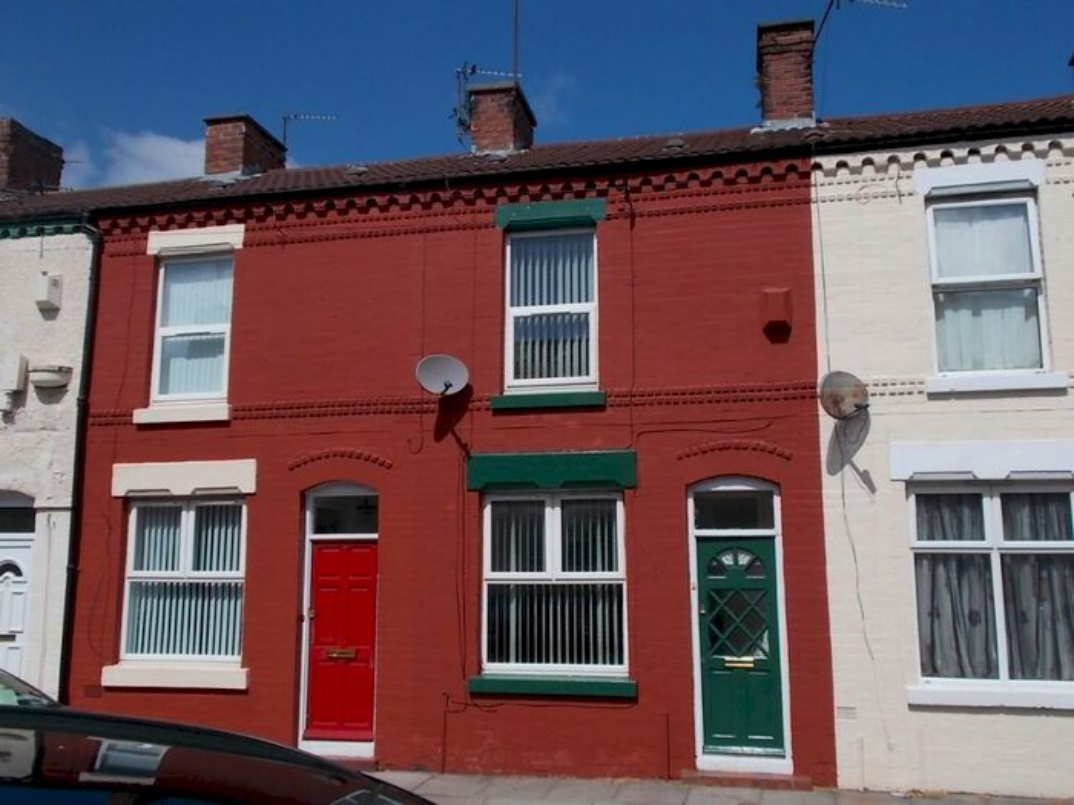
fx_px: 1055
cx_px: 537
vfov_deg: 41.8
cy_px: 402
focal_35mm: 34
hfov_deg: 54.0
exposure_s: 1/320
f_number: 9.2
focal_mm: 6
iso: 80
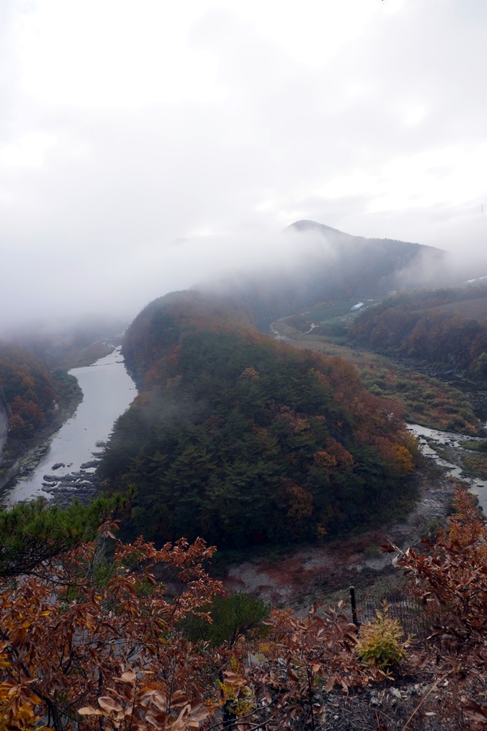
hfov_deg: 53.1
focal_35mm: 24
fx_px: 487
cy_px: 366
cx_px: 244
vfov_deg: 73.7
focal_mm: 16
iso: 250
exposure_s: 1/320
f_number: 8
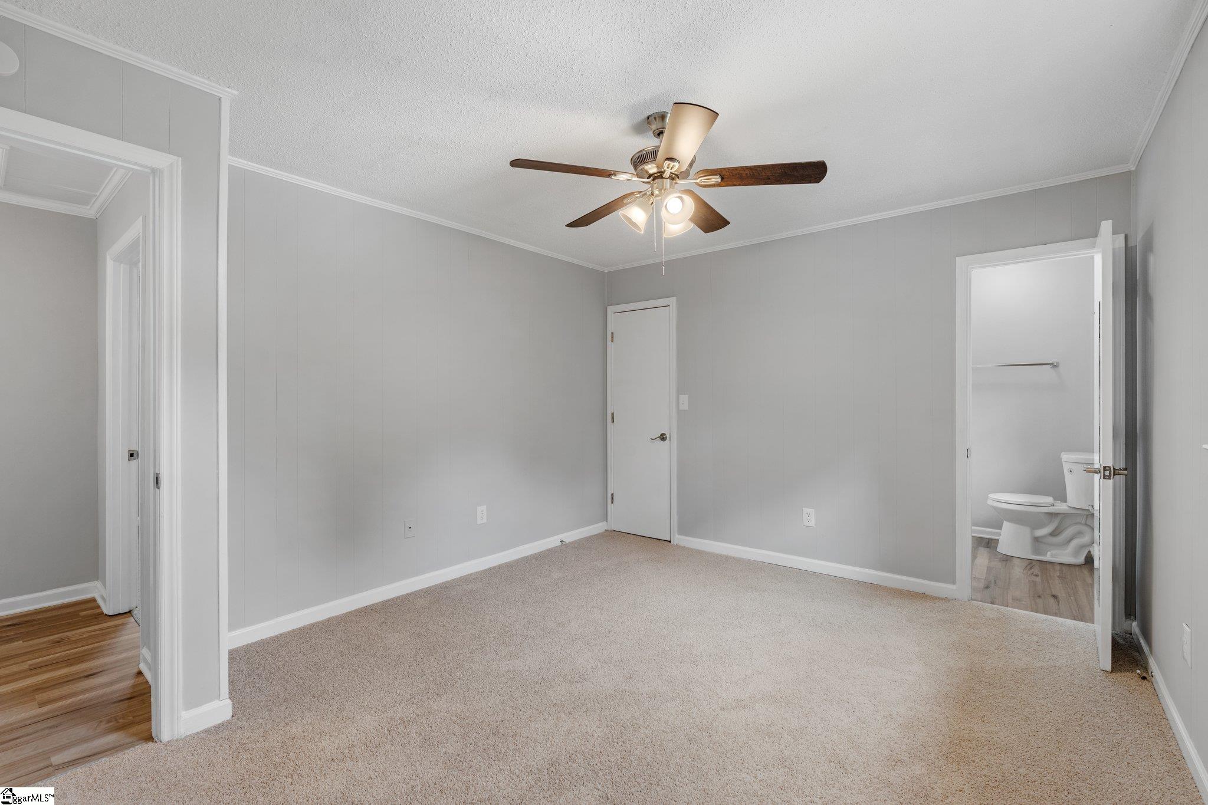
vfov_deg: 73.7
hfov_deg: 96.7
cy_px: 402
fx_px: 537
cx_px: 604
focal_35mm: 16
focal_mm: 16
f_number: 9
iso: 250
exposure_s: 1/2
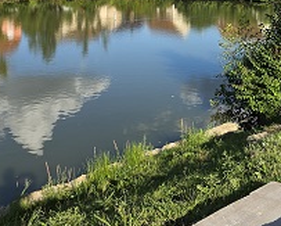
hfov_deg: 34.3
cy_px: 12
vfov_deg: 27.4
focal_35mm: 53
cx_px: 221
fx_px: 441
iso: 80
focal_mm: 6.3
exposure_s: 1/4237
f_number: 1.7
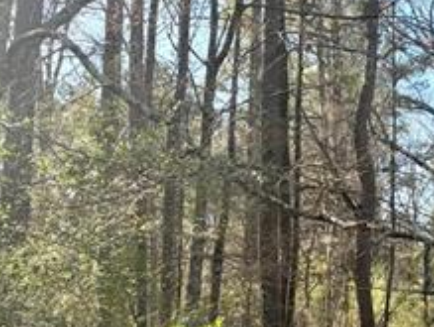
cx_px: 507
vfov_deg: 21.0
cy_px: 214
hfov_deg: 25.2
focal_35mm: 70
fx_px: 879
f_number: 1.78
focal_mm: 6.76
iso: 80
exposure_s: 1/931
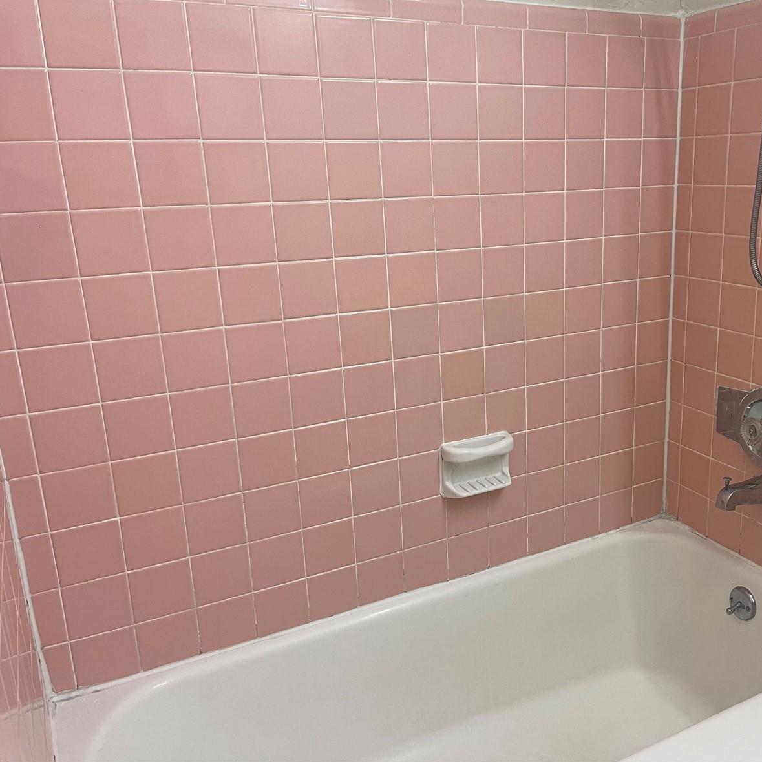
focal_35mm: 30
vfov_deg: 54.0
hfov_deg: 53.3
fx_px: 747
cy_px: 377
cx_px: 486
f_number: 1.6
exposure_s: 1/60
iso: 100
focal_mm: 5.1
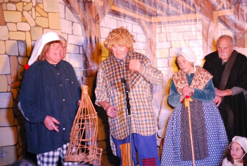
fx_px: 980
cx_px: 124
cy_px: 83
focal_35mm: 142
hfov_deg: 14.4
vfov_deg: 9.7
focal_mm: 95
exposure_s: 1/30
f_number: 5.3
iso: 1600
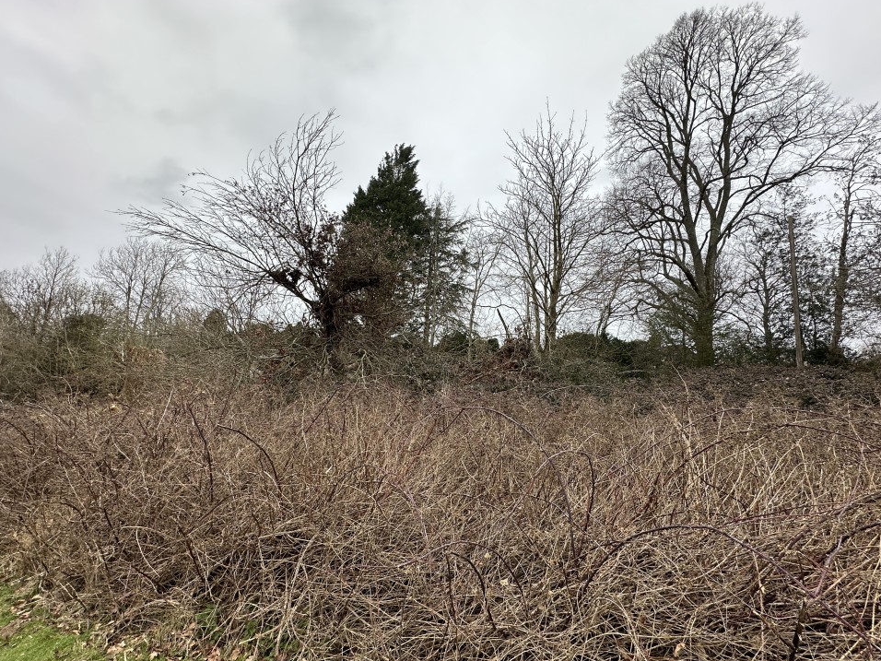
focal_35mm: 15
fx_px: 382
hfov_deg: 98.2
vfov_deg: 81.7
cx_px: 441
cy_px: 349
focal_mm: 2.22
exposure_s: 1/355
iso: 40
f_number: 2.2
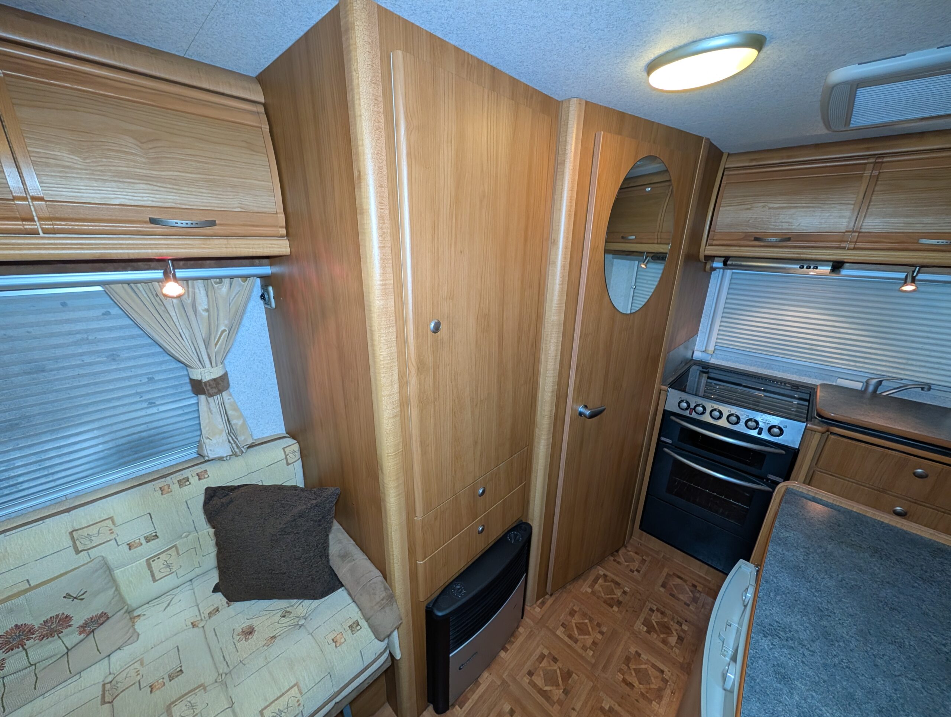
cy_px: 358
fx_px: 330
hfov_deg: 110.5
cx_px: 476
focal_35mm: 12
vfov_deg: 94.6
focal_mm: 2.02
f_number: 1.7
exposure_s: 1/100
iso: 199
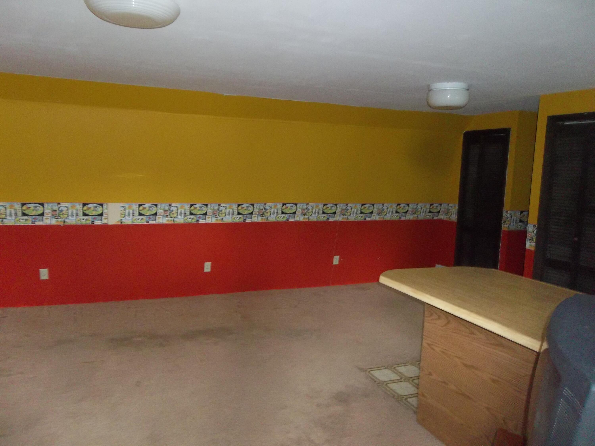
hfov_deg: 65.3
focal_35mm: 27
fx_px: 464
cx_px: 298
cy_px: 223
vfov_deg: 51.4
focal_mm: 4.9
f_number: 3.5
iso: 320
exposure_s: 1/30
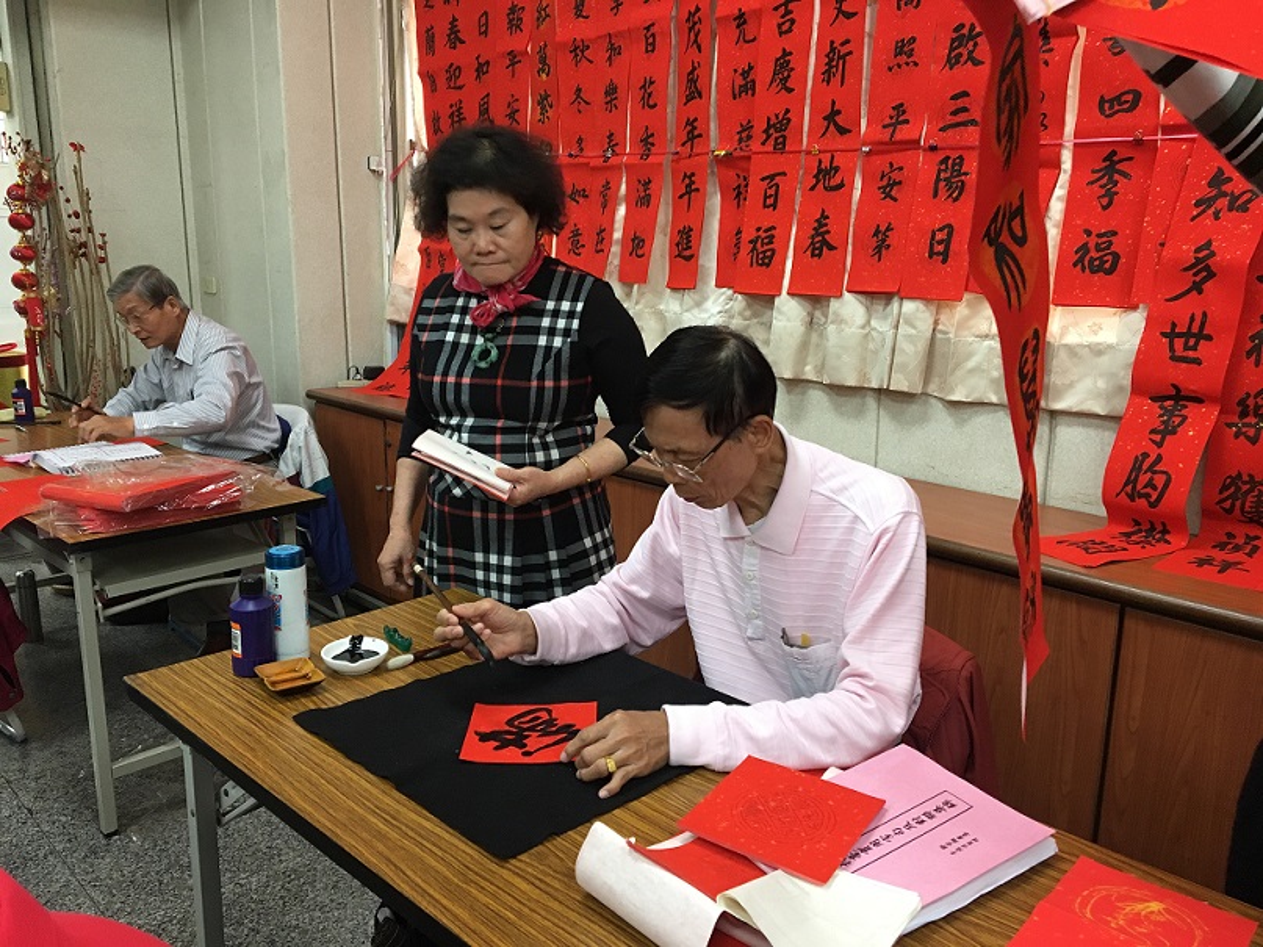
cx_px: 632
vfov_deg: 48.2
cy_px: 474
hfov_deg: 61.7
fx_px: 1058
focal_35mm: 29
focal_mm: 4.15
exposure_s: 1/30
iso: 125
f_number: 2.2
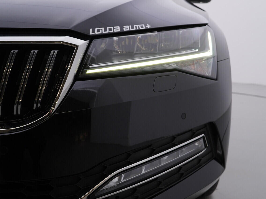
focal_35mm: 44
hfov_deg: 42.6
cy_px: 87
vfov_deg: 32.8
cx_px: 165
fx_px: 338
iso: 125
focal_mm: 24
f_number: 4.5
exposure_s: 1/100
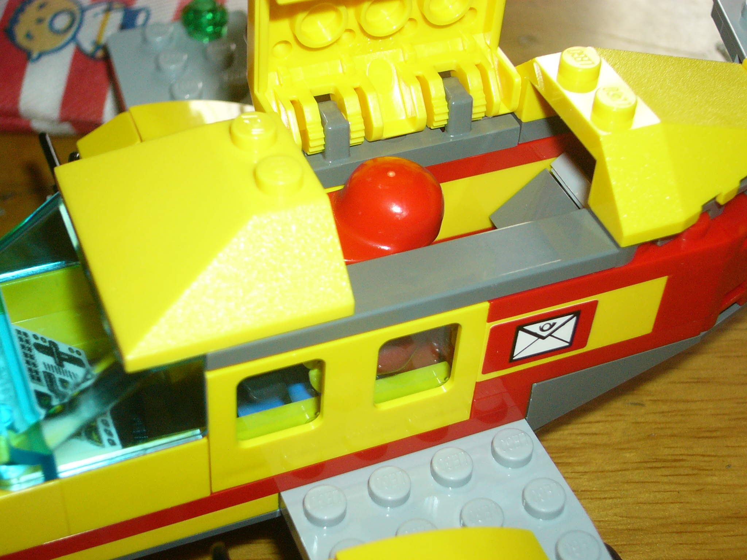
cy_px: 280
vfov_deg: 24.4
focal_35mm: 60
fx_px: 1295
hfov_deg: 32.2
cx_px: 374
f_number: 3.7
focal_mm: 10
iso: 200
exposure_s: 1/60
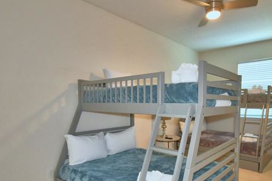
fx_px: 174
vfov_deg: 54.2
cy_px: 117
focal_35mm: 23
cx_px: 162
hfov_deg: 75.4
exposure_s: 1/30
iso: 640
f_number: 4.5
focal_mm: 10
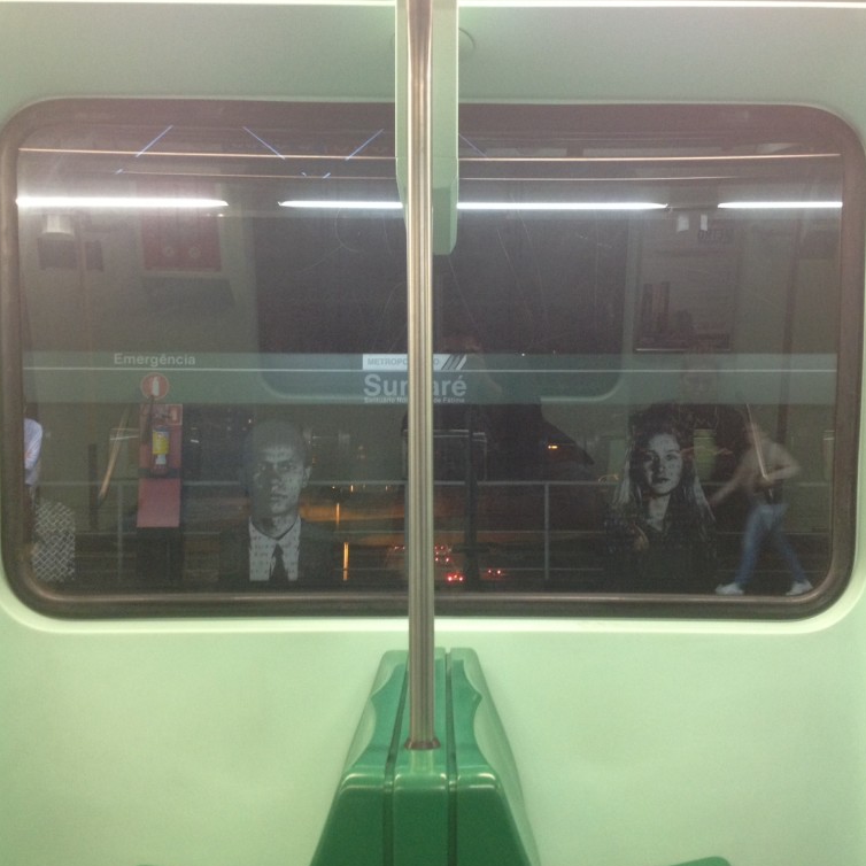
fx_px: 1189
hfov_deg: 40.0
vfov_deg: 40.0
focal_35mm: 42
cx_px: 459
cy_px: 432
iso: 160
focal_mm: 4.28
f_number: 2.4
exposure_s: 1/20
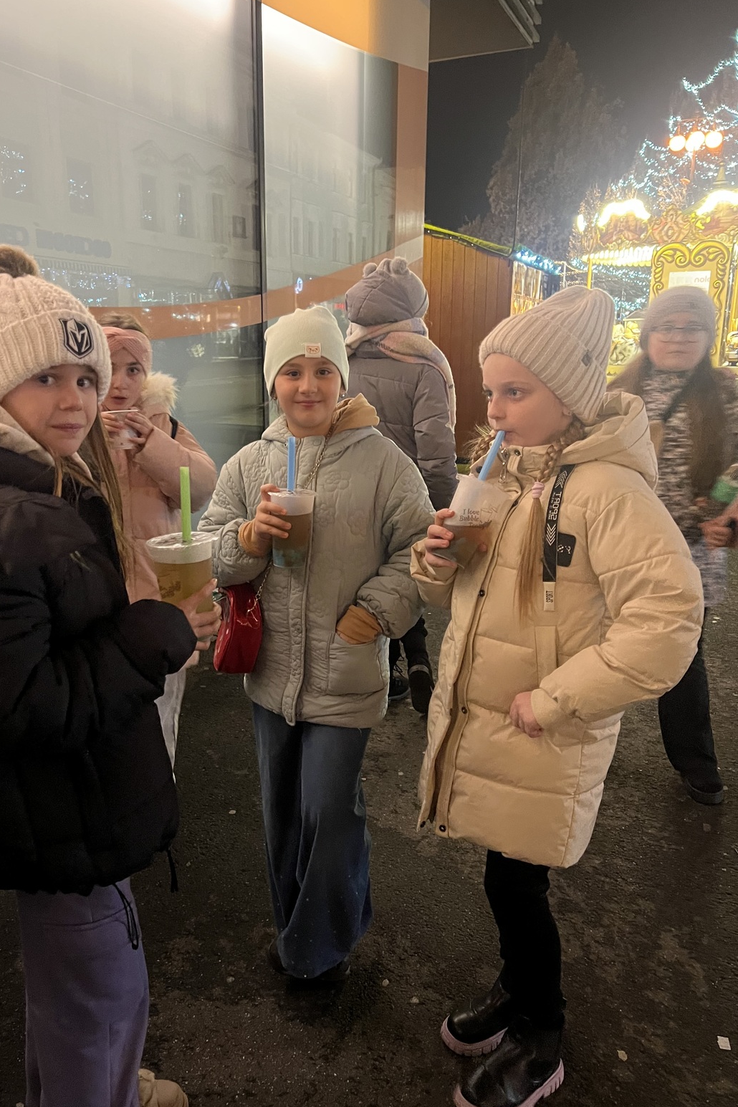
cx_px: 309
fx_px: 861
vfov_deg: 65.5
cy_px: 552
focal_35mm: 28
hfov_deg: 46.2
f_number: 1.5
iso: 640
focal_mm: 5.7
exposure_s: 1/25
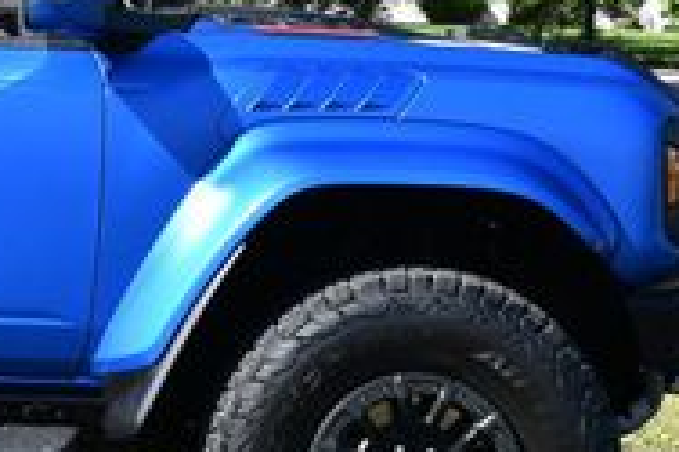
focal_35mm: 191
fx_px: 3599
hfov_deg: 10.5
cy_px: 18
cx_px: -285
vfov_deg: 7.2
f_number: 8
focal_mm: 28
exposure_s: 1/250
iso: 160
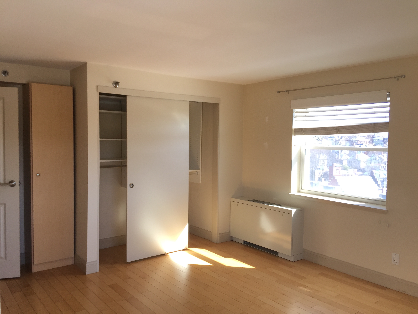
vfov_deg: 48.2
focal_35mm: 29
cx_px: 209
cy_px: 157
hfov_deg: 61.7
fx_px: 350
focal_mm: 4.15
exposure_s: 1/120
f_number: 2.2
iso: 32
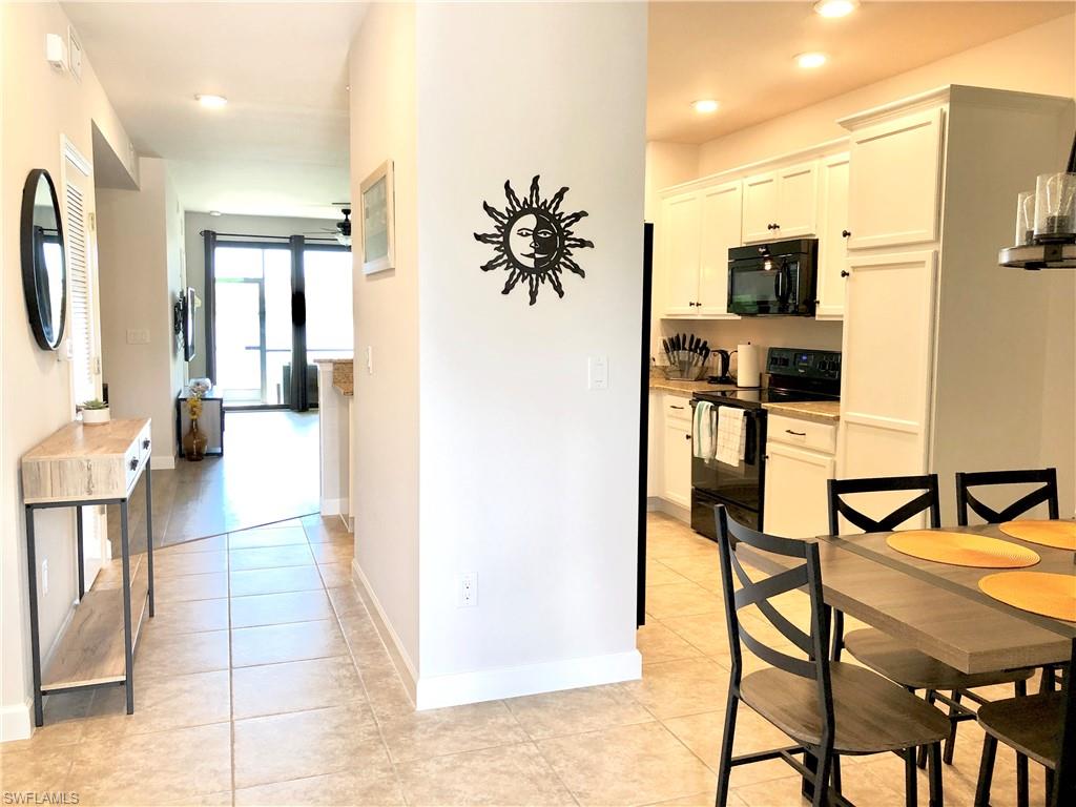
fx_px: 870
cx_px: 538
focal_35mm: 28
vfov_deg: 49.7
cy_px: 404
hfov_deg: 63.4
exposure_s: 1/30
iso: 25
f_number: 1.8
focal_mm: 4
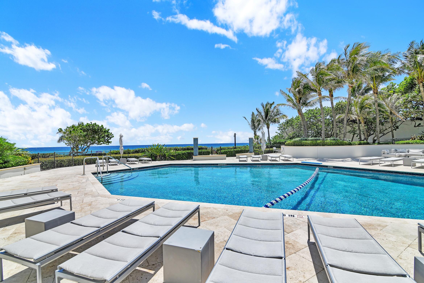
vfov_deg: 73.7
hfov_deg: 96.7
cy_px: 142
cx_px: 212
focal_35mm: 16
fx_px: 188
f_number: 8
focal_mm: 16
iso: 200
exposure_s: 1/2000
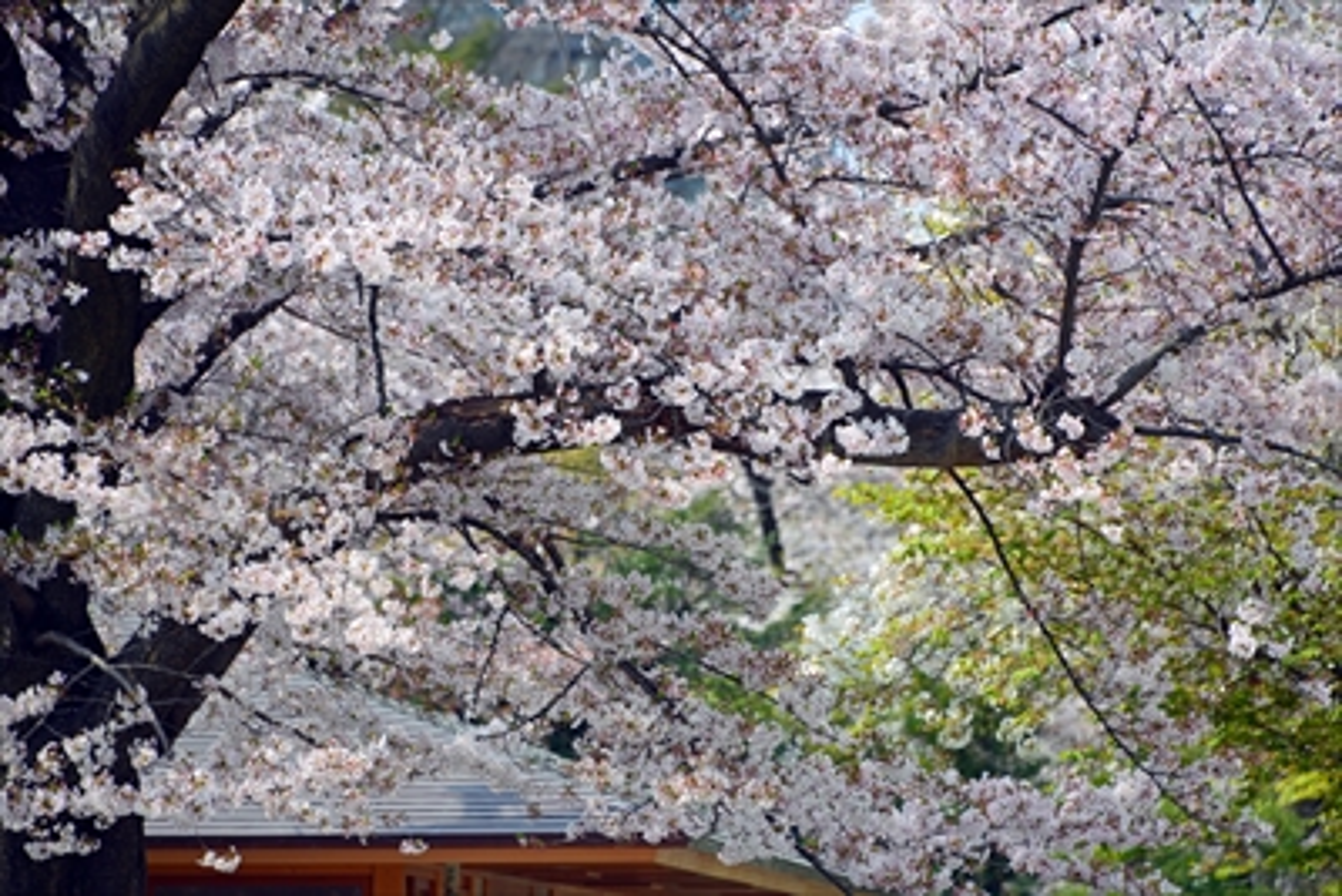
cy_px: 448
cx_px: 671
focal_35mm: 300
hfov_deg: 6.9
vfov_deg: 4.6
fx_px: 11187
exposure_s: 1/320
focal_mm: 300
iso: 200
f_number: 7.1
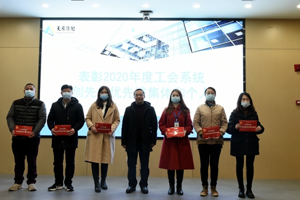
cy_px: 98
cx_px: 148
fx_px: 308
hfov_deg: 51.9
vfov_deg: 35.9
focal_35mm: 37
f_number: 5.6
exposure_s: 1/80
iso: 1000
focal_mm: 24
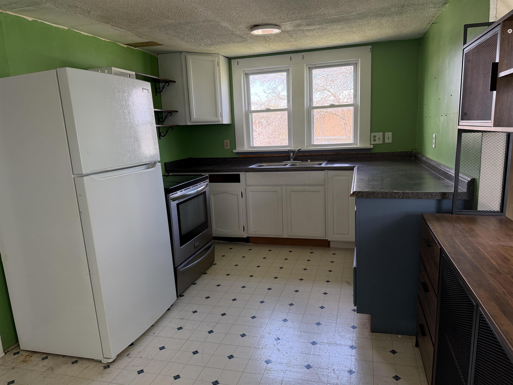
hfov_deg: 71.6
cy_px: 192
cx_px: 256
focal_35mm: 24
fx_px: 356
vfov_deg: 56.8
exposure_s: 1/199
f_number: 1.78
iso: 200
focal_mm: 6.76
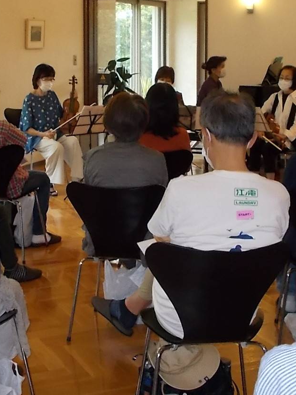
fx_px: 809
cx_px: 138
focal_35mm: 71
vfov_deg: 27.1
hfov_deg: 20.7
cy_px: 101
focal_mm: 4.6
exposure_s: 1/25
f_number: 3.2
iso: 220
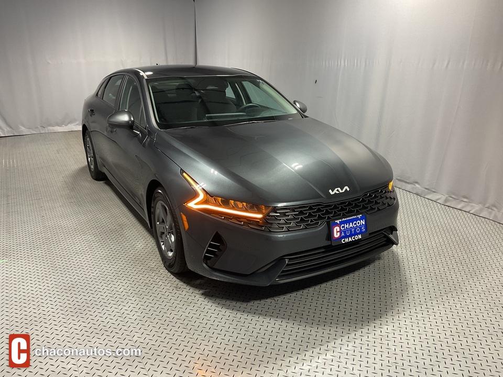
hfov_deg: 61.7
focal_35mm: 29
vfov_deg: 48.2
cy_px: 188
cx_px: 252
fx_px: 421
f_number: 1.8
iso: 40
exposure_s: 1/60
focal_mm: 3
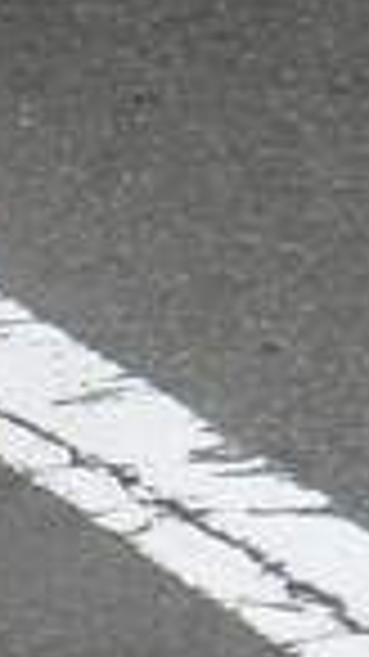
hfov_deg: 2.2
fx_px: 9456
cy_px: 922
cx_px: -351
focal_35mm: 543
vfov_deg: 4.0
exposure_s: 1/125
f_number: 5.4
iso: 125
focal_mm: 19.98
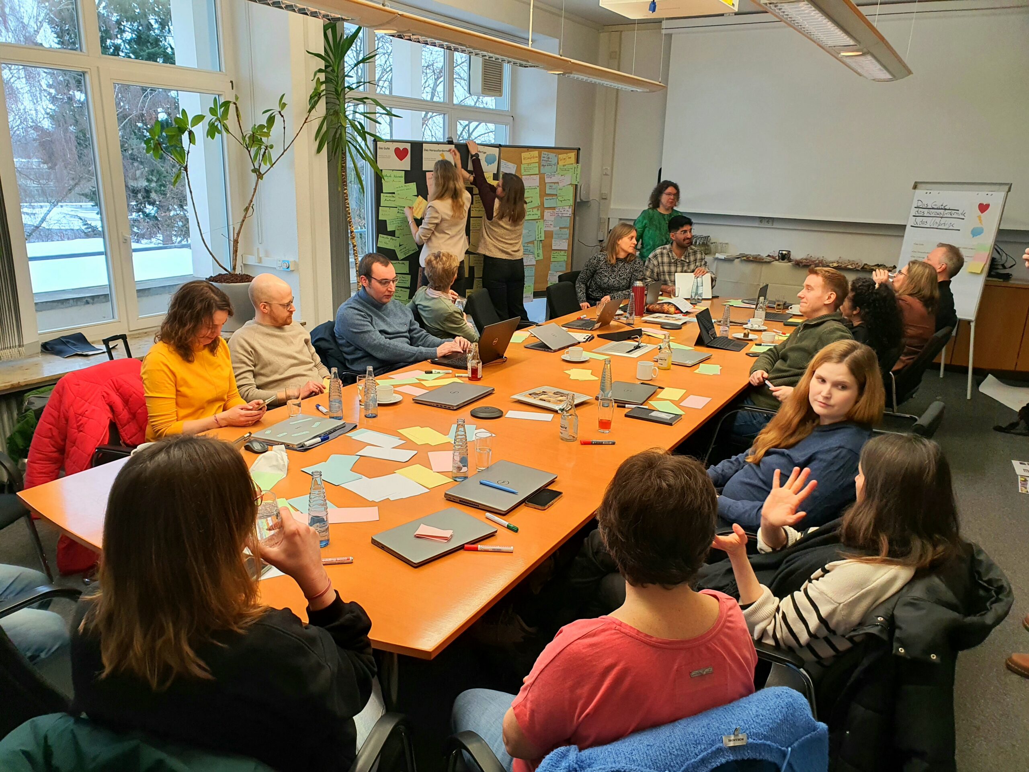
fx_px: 773
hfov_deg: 67.3
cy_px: 386
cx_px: 514
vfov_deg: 53.1
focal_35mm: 26
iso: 160
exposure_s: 1/100
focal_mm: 4.3
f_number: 2.4
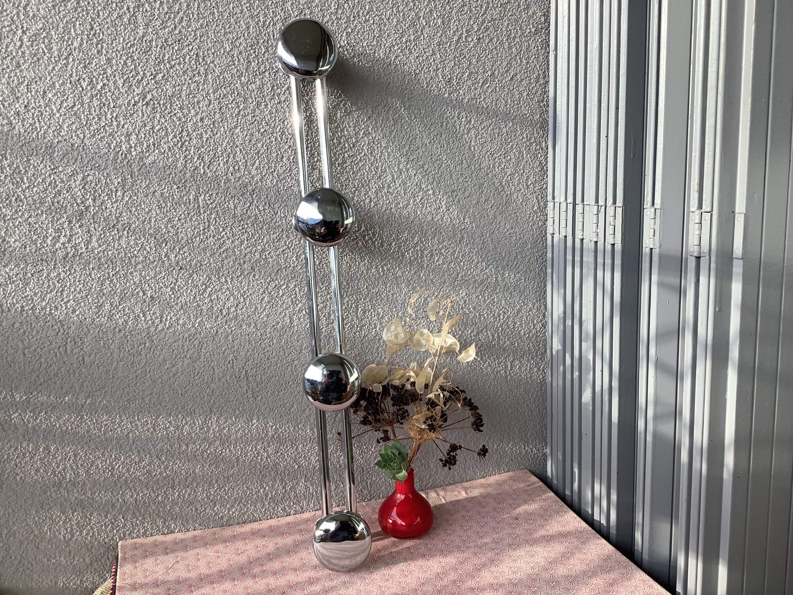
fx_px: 710
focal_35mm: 31
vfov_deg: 45.4
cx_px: 396
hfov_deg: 58.4
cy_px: 298
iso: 25
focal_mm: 3.3
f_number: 2.4
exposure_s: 1/100
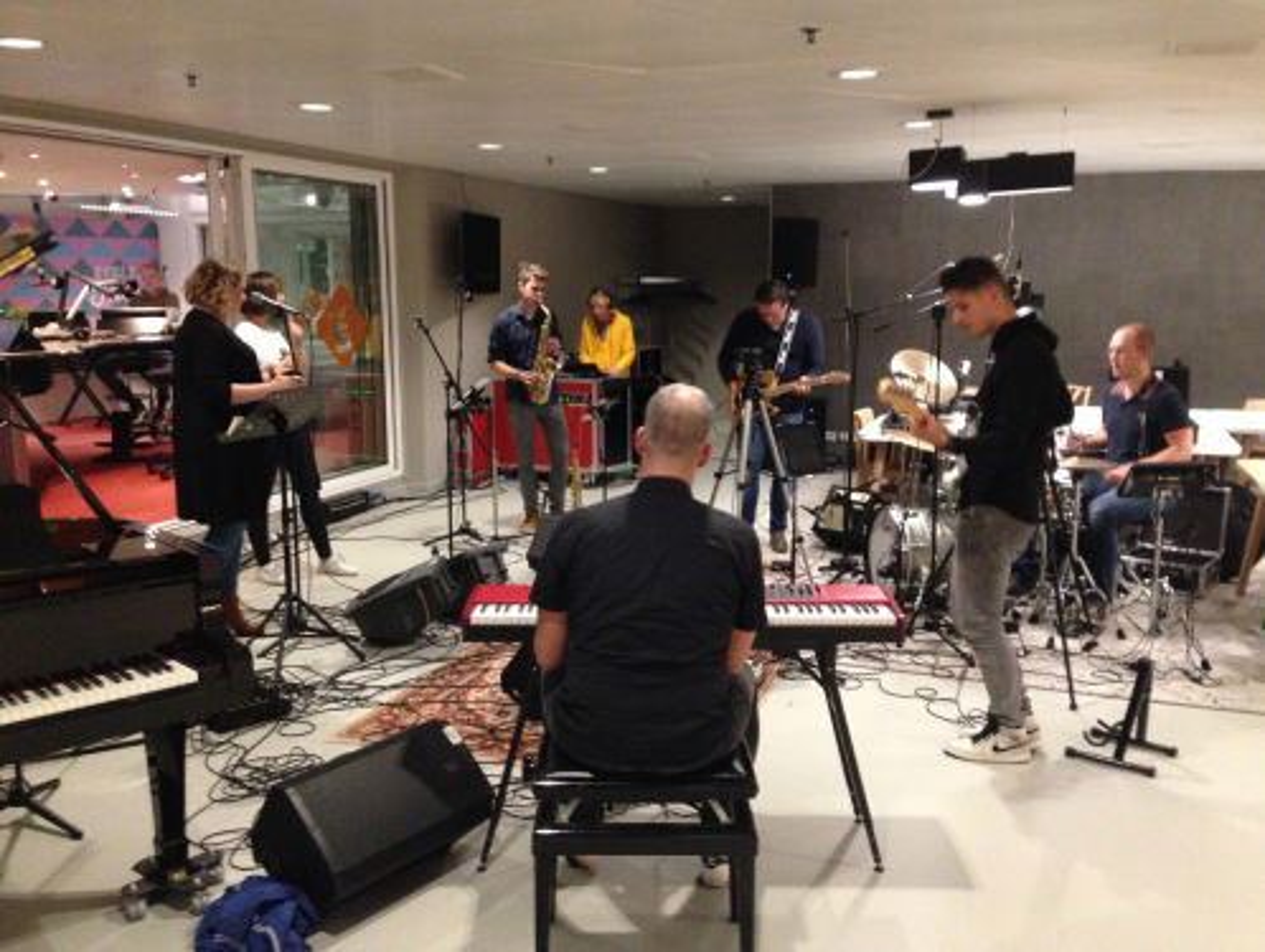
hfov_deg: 55.3
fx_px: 1208
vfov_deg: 43.0
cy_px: 476
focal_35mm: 33
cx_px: 632
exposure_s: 1/15
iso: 500
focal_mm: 4.12
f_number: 2.4
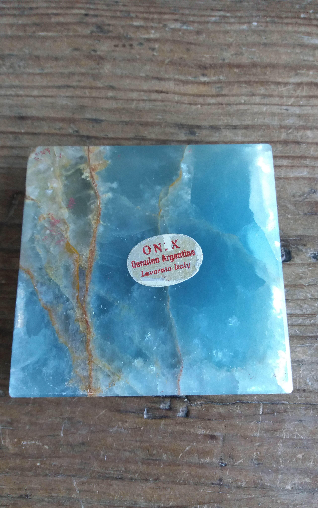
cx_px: 153
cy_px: 256
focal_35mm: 30
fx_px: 416
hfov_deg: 41.8
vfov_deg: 62.9
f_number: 1.9
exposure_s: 1/33
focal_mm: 3.7
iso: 125
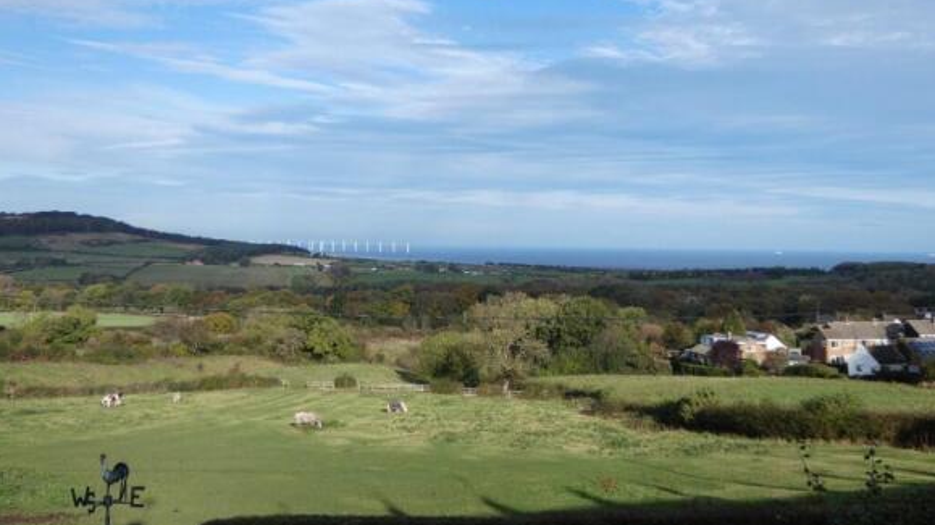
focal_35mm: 45
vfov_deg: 26.3
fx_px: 1115
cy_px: 178
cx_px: 468
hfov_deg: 45.5
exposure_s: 1/800
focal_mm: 7.3
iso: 80
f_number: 3.6
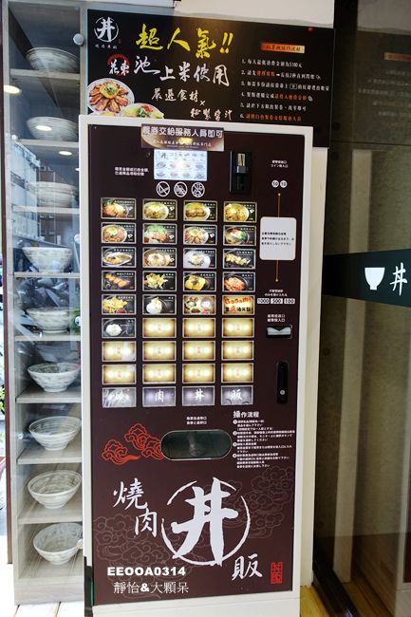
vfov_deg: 73.8
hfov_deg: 53.1
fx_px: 411
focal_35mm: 24
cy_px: 308
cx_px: 206
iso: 125
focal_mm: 8.8
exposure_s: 1/50
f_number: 2.8
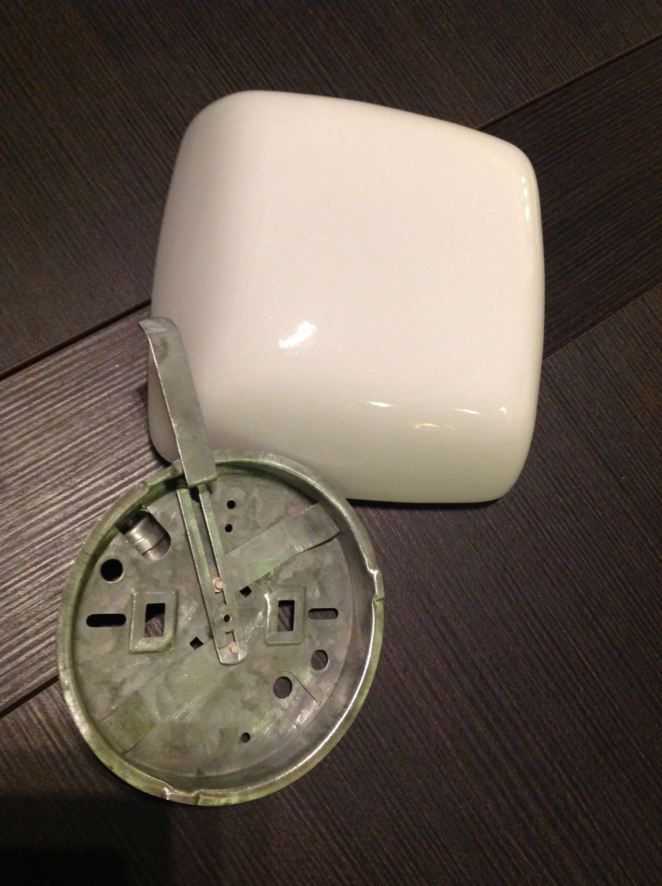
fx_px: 895
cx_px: 331
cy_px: 443
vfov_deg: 52.7
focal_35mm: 35
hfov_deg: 40.6
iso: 320
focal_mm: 4.28
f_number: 2.4
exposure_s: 1/17
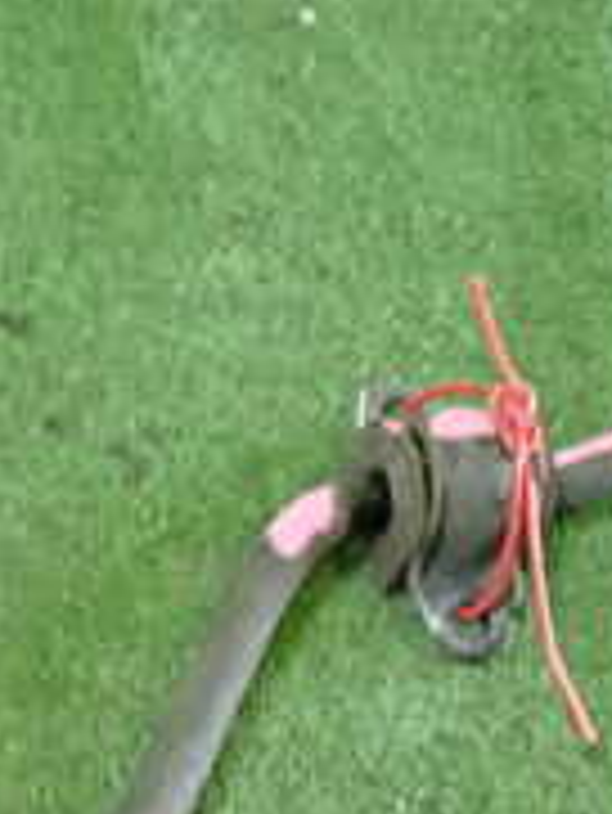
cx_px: 81
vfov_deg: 22.0
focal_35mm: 83
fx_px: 1954
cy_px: 935
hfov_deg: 17.6
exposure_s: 1/30
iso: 400
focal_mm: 4.5
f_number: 2
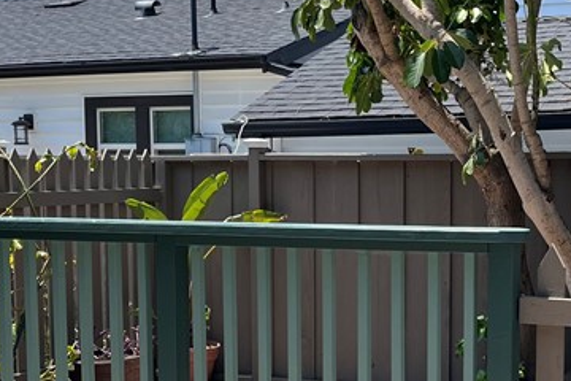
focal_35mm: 77
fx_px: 1221
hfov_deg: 26.0
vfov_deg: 17.6
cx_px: 419
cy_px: 279
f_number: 1.6
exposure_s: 1/2632
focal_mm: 5.1
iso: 50
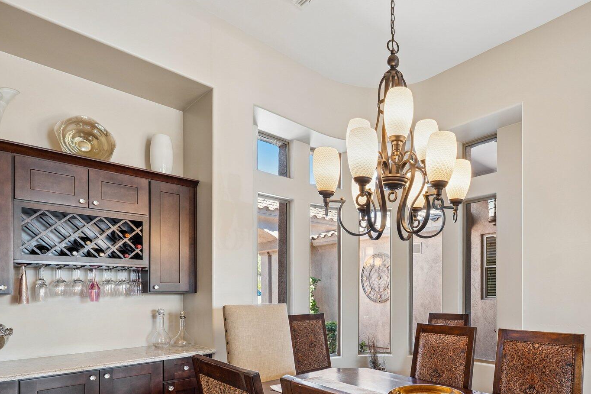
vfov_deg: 57.1
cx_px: 377
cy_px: 286
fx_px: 345
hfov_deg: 79.4
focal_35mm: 21
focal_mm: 14
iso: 400
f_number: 8
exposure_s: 1/15
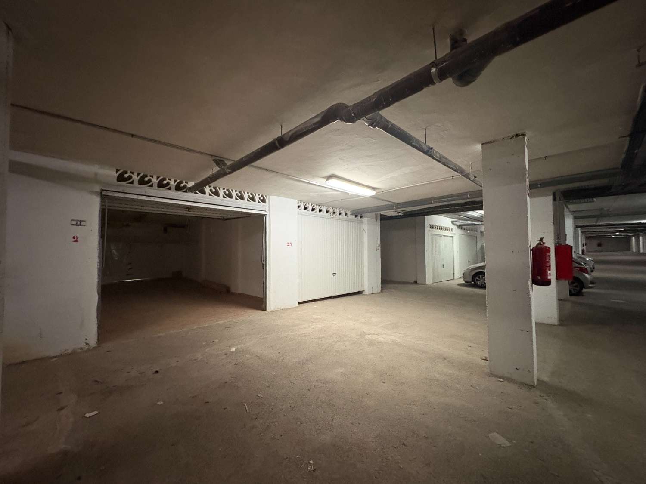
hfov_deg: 102.1
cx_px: 323
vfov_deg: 85.7
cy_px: 242
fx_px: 261
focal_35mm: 14
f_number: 2.2
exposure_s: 1/50
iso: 800
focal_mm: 2.22
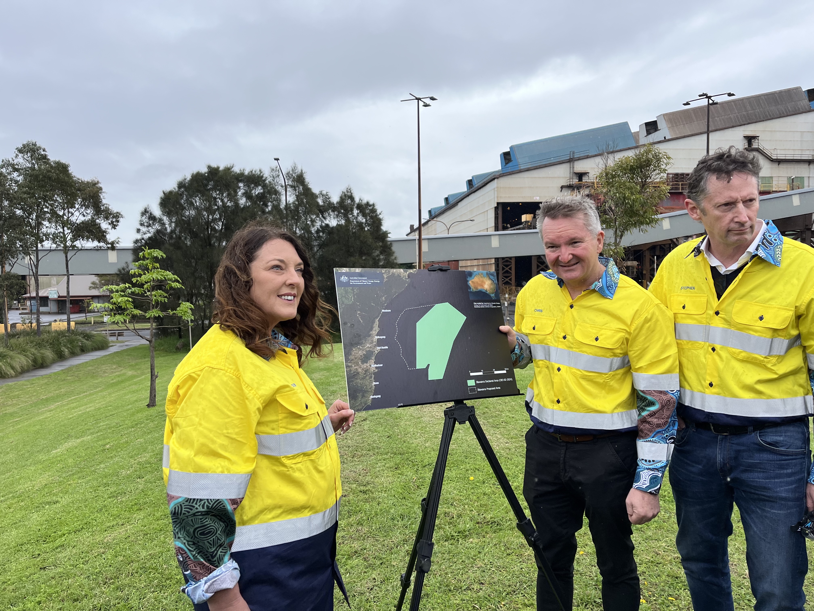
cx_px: 407
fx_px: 611
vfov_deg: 53.1
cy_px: 306
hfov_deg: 67.3
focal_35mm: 26
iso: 50
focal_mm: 5.1
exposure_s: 1/1279
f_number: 1.6
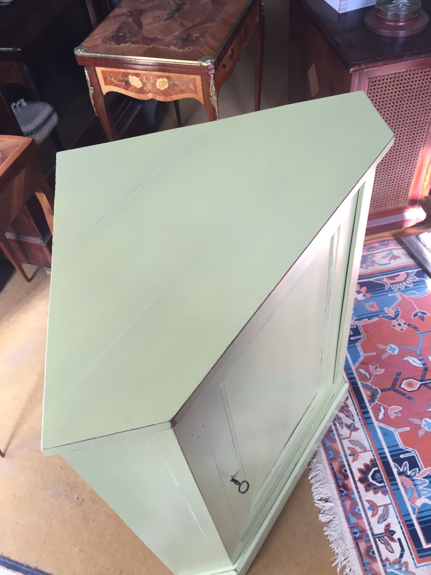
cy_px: 288
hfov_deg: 48.2
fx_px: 481
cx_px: 216
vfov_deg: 61.7
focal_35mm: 29
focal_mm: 4.15
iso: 32
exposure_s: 1/33
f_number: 2.2
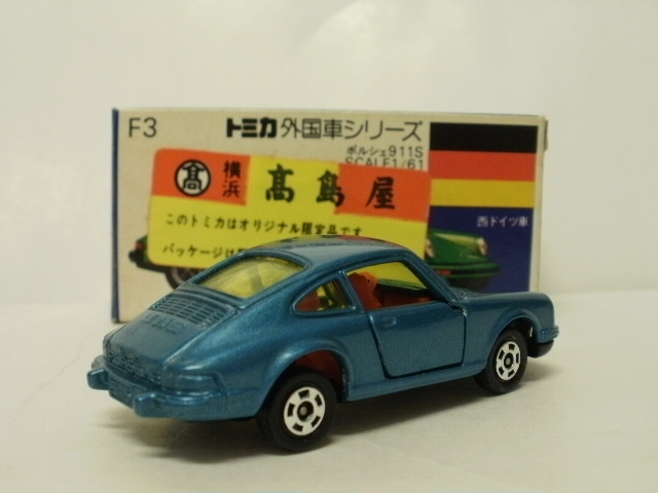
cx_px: 329
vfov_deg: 32.9
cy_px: 246
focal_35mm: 44
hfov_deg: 42.9
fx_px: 836
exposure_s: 1/10
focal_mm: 7.7
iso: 125
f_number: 4
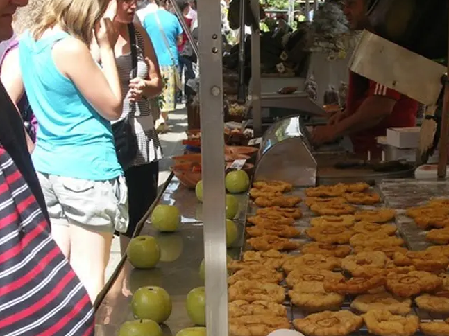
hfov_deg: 19.1
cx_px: 353
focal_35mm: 102
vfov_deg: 14.5
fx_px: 1323
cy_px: 217
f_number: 4.5
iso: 50
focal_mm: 14.2
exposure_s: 1/160
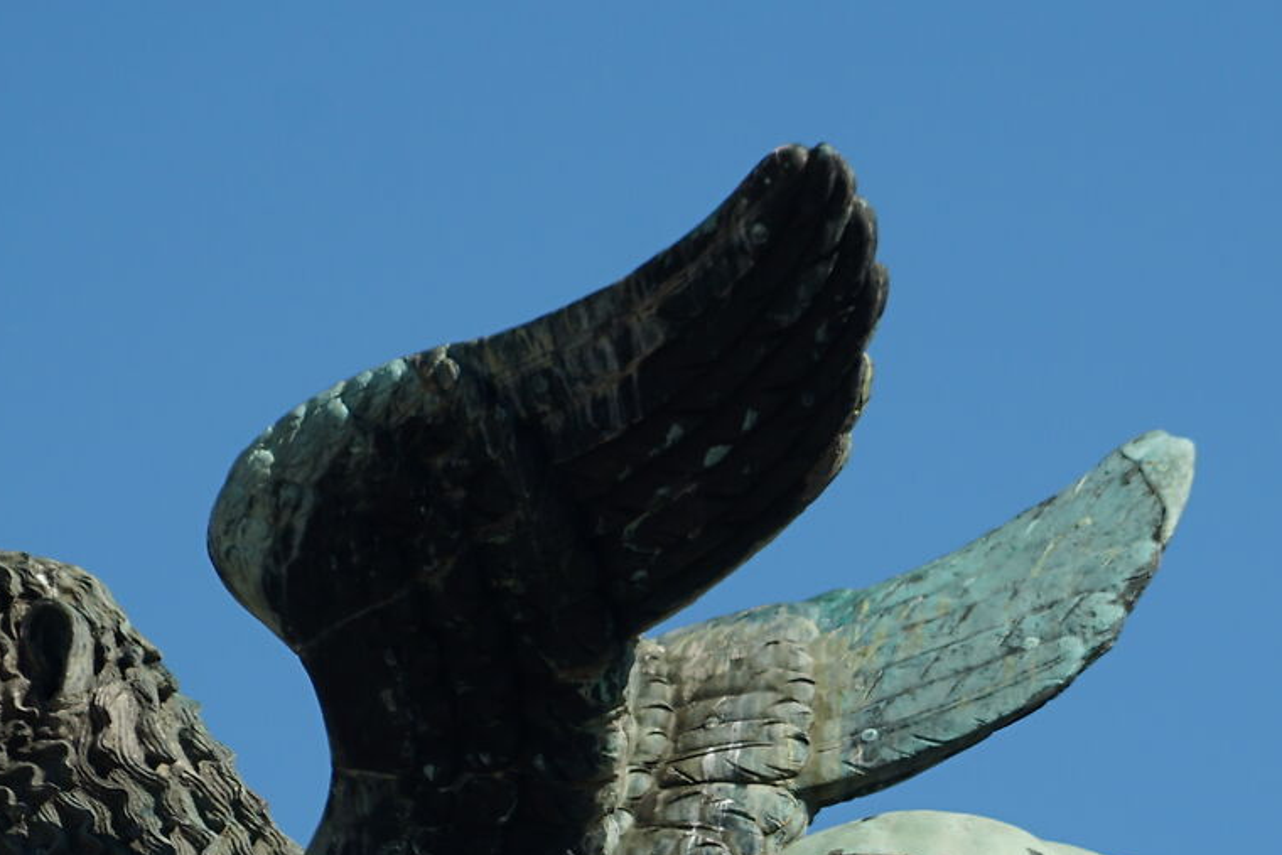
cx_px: 869
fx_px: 26997
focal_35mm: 758
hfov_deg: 2.7
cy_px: 754
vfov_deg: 1.8
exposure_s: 1/250
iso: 100
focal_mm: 240
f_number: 6.3
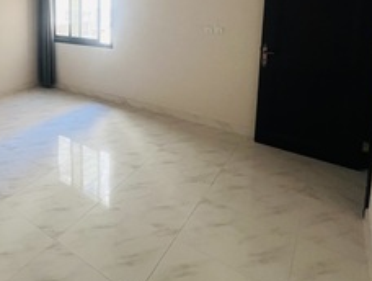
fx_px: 280
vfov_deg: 48.4
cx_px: 33
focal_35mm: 26
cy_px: 35
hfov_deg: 57.2
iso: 250
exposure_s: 1/99
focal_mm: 1.57
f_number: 1.8
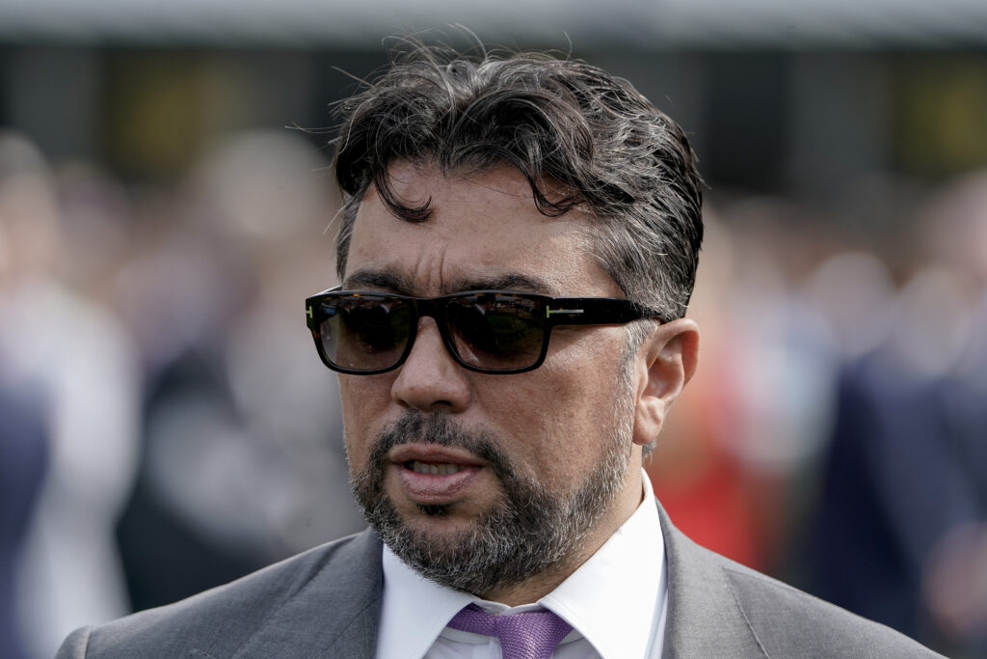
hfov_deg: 4.5
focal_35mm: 456
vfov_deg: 3.0
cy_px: 330
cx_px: 494
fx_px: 12503
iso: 400
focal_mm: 456
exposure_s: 1/800
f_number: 6.3
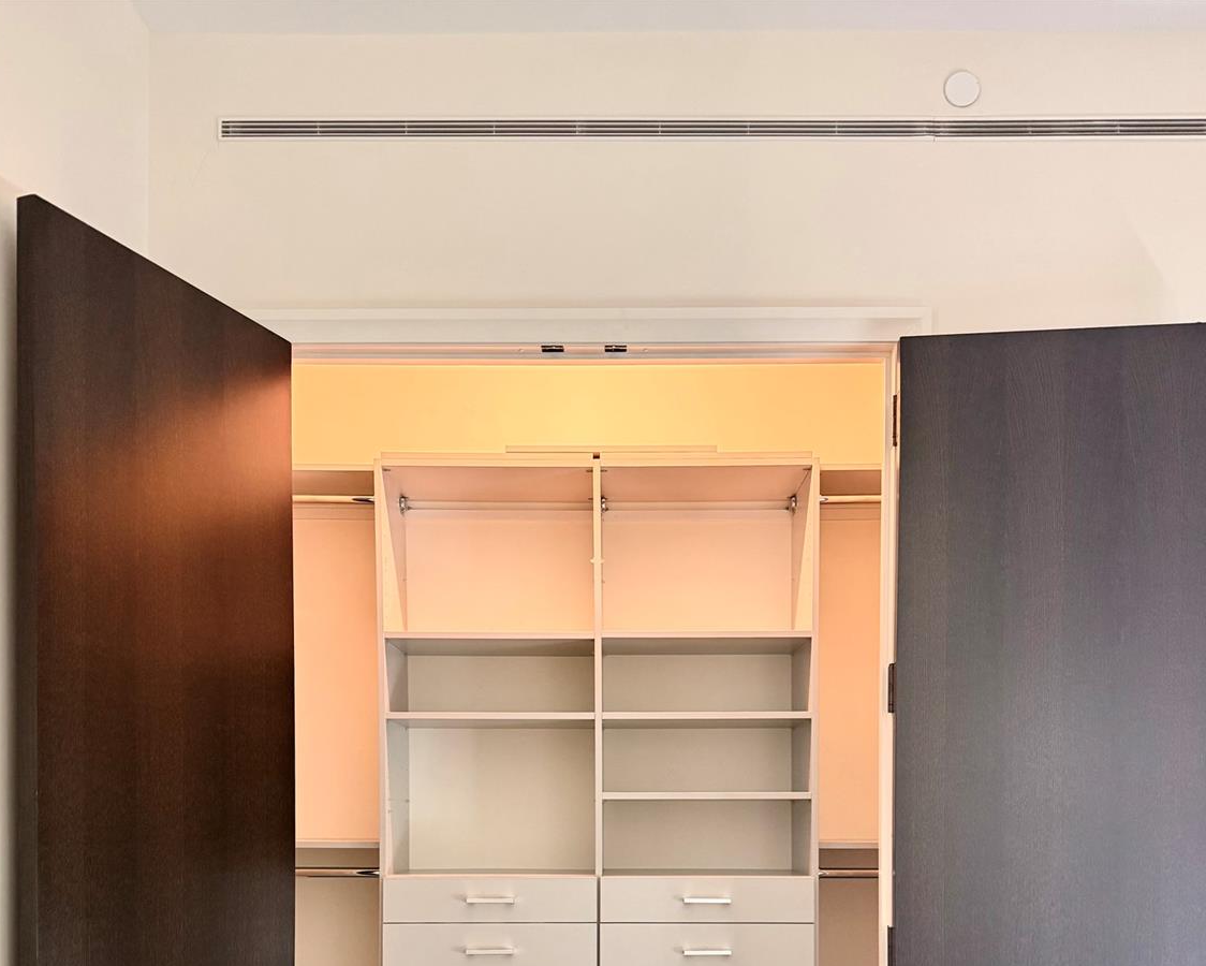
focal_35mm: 32
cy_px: 822
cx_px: 605
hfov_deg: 55.6
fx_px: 1143
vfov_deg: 42.9
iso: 250
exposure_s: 1/60
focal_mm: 6.76
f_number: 1.78
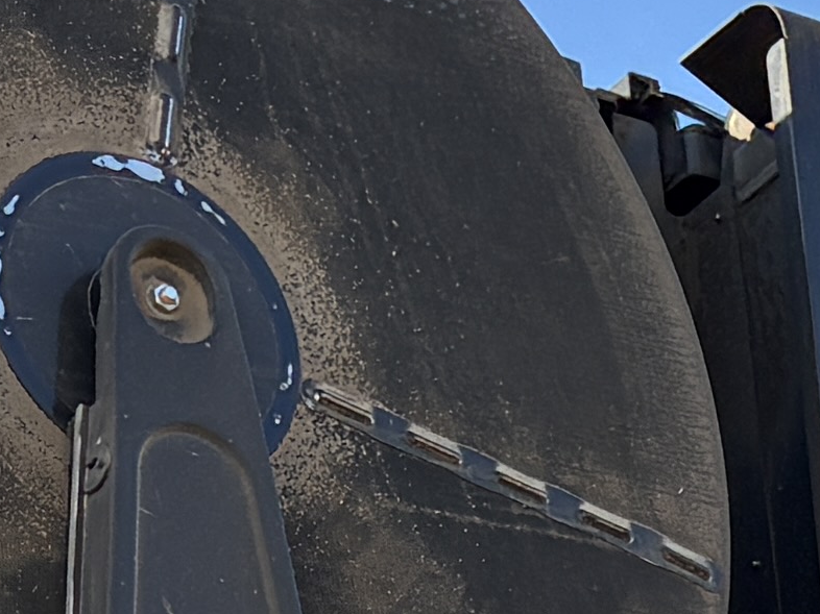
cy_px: 1784
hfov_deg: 10.3
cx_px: 1034
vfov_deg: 7.1
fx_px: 4476
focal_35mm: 189
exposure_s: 1/1155
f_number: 1.6
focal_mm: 5.96
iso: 64
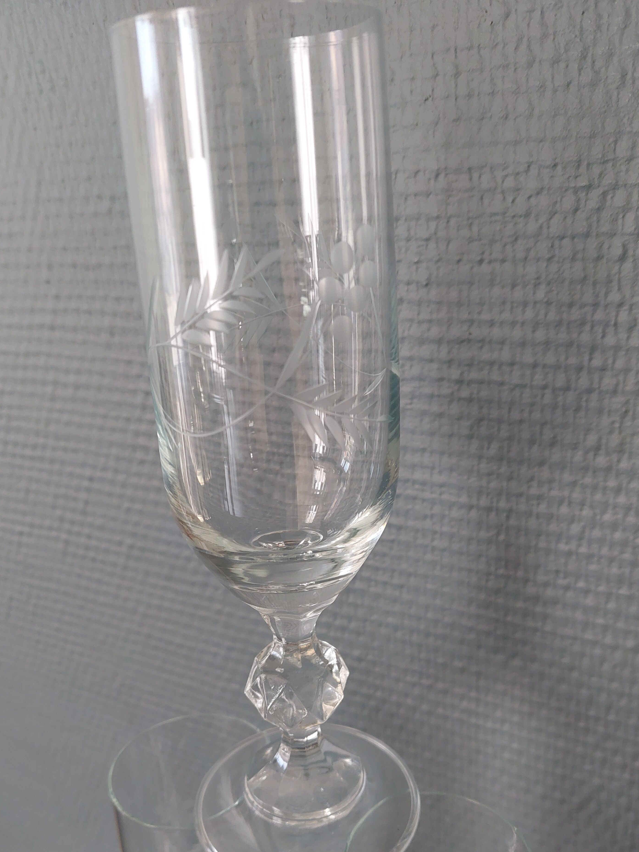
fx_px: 738
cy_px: 521
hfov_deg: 46.8
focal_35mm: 30
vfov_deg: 59.4
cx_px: 303
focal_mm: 5.23
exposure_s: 1/60
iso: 200
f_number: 1.8
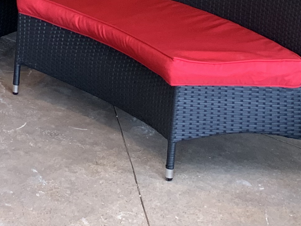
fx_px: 948
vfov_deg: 12.1
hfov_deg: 17.4
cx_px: -43
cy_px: -223
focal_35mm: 109
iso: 100
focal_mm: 4.25
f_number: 1.8
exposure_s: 1/65
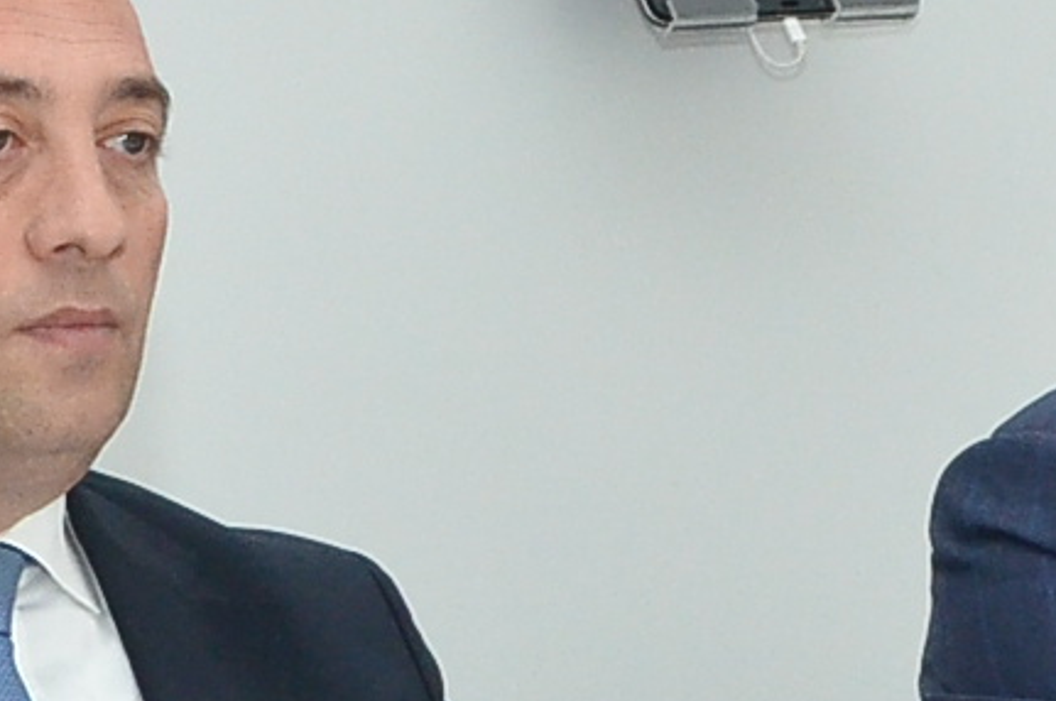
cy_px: 311
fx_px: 7527
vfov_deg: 5.3
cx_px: -69
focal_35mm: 257
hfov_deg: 8.0
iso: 2200
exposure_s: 1/160
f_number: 8
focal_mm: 30
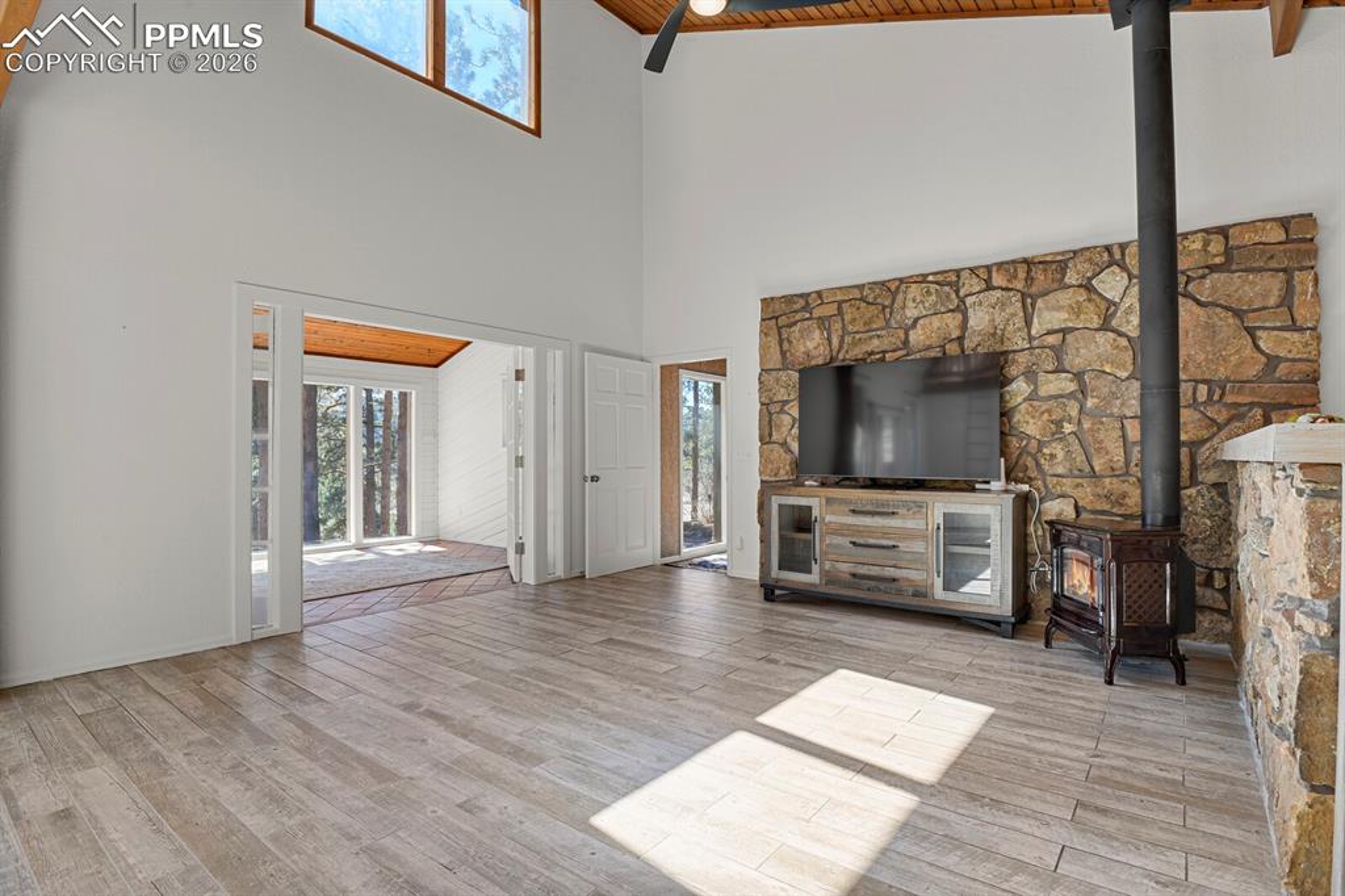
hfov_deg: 93.3
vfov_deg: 70.4
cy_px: 448
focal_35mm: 17
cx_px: 672
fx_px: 635
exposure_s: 1/2.5
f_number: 8
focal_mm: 17
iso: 250
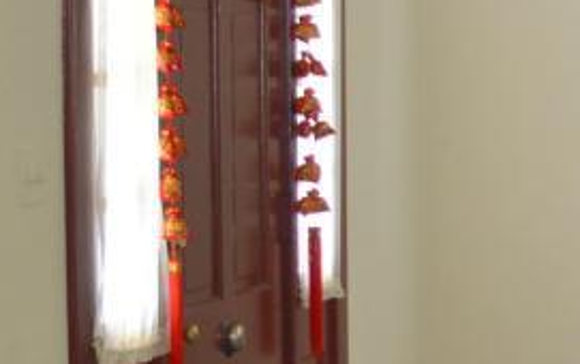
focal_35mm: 130
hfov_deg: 14.2
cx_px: 1045
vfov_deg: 10.1
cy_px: 266
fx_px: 2057
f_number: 3.8
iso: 400
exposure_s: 1/40
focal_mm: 20
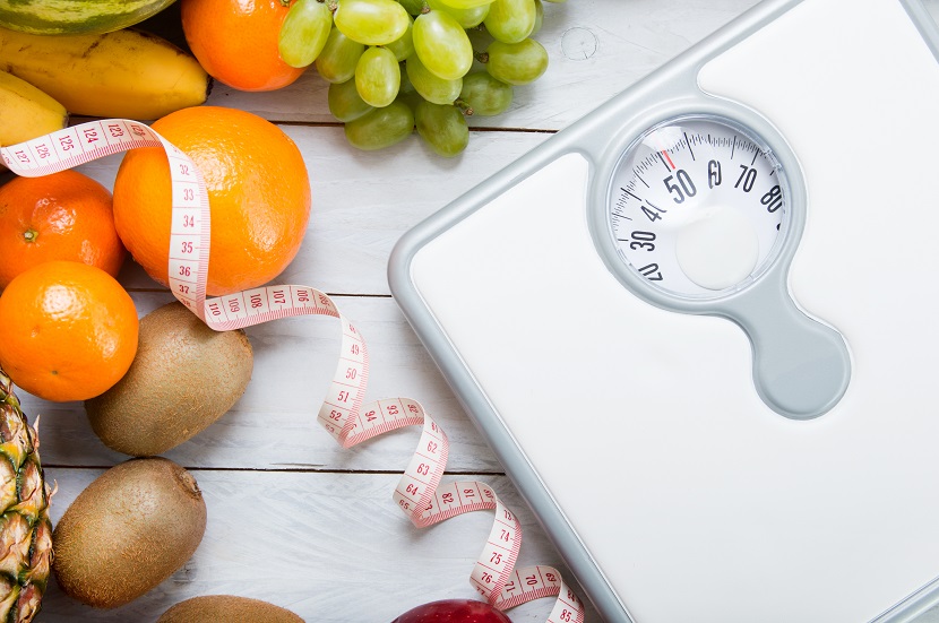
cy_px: 312
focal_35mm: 60
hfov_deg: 33.4
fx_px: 1563
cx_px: 470
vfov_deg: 22.6
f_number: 6.3
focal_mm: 40
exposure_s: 1/200
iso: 100
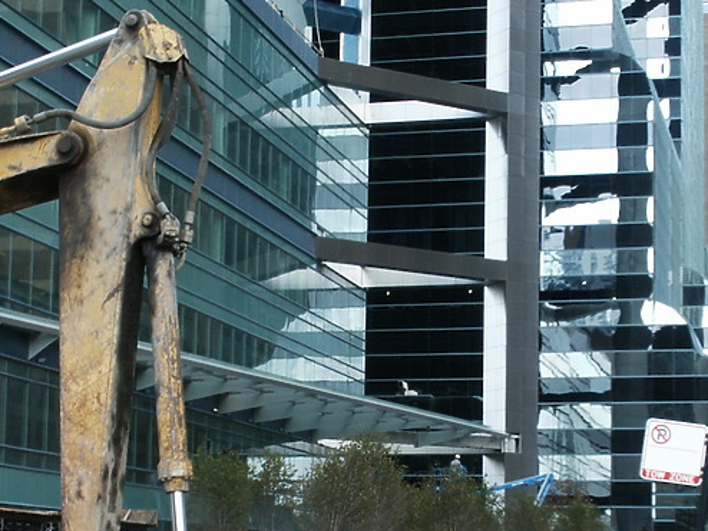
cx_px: 374
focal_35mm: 82
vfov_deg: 17.8
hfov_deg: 23.8
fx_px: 1676
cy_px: 424
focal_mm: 9.31
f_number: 8
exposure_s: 1/45
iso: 64
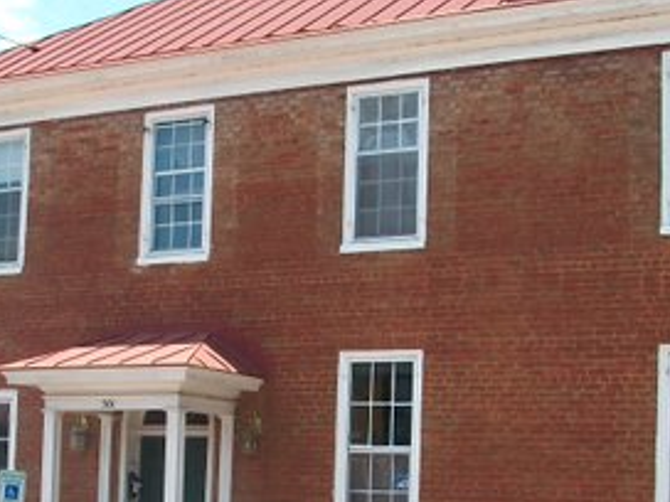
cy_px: 363
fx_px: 1529
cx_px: 289
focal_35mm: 79
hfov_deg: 24.7
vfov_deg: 18.6
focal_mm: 5.7
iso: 80
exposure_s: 1/800
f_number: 2.8
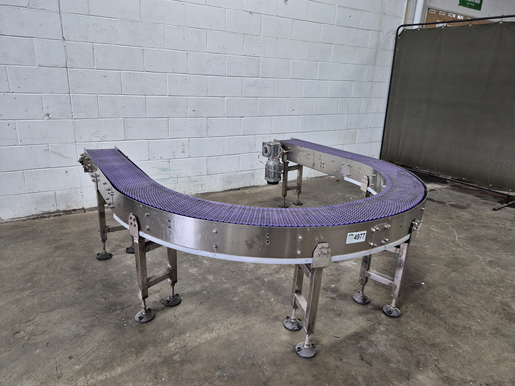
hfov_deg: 73.9
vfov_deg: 58.9
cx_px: 258
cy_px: 193
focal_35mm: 23
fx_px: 342
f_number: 1.8
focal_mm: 5.4
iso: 250
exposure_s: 1/120
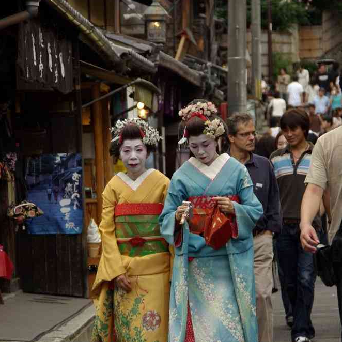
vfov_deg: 8.3
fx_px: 2370
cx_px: 171
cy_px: 228
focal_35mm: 212
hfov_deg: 8.3
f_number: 5.6
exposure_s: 1/125
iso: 200
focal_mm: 110
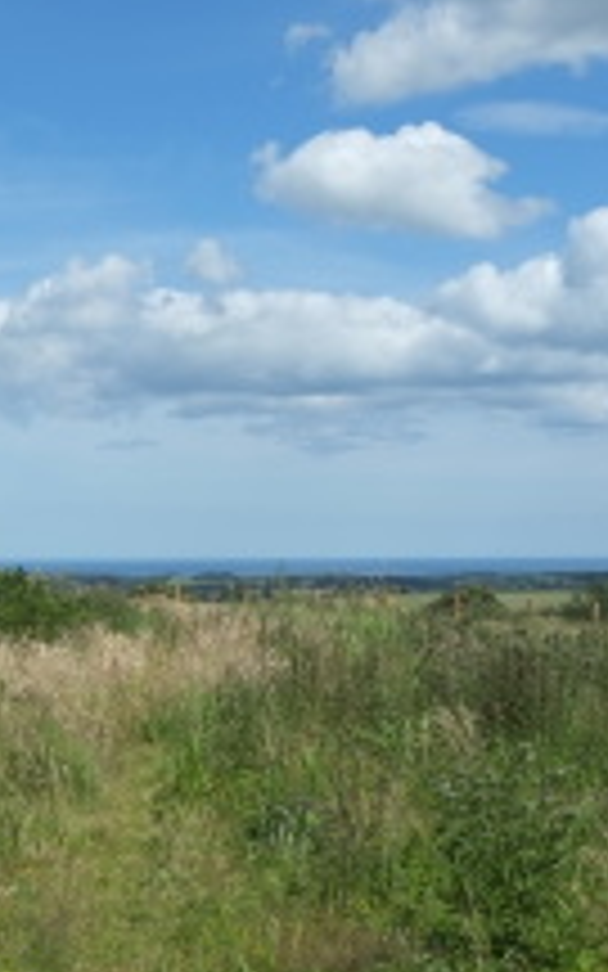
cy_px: 502
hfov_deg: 19.2
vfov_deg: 31.1
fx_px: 1750
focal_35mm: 66
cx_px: 23
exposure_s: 1/400
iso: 200
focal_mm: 23
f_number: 9
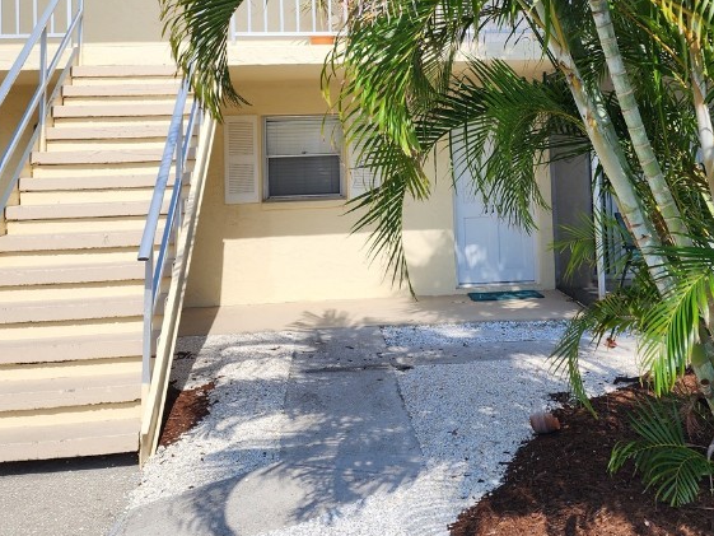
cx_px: 407
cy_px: 115
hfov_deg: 44.7
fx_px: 866
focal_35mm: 42
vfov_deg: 33.5
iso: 12
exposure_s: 1/1222
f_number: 1.8
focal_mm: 6.4
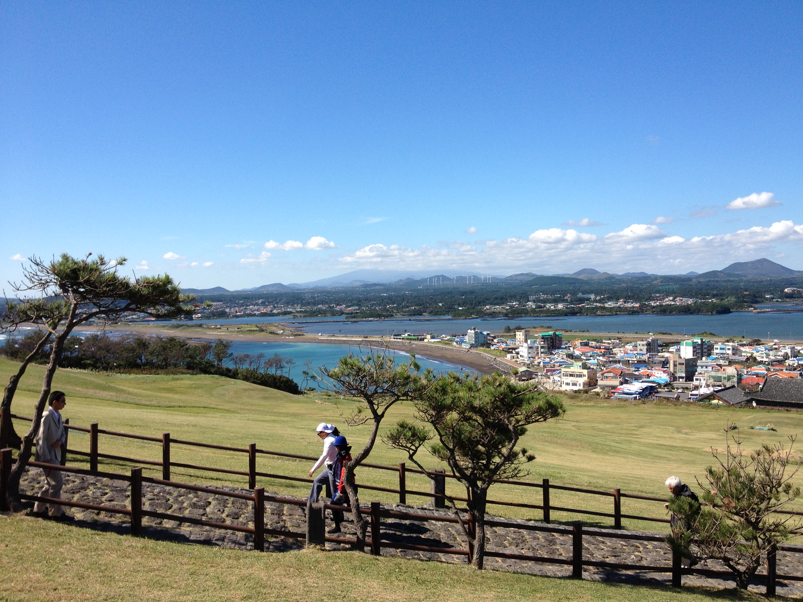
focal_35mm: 35
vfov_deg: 40.7
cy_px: 301
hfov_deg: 52.6
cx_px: 402
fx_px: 812
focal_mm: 4.28
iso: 50
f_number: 2.4
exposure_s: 1/1623
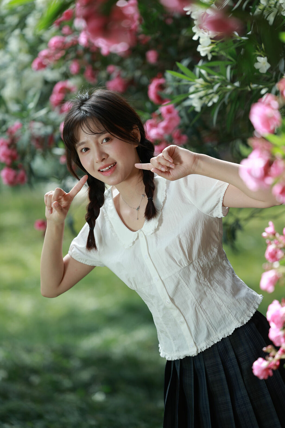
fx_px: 1674
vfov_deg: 14.6
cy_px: 214
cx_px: 142
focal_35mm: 141
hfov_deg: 9.7
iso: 100
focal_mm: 142
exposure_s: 1/320
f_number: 2.8
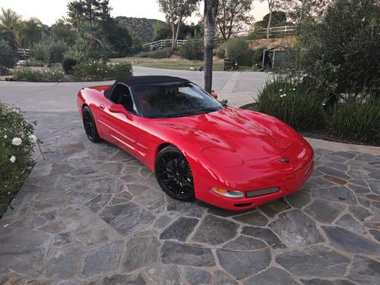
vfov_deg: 58.9
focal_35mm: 23
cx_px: 190
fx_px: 252
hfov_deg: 73.9
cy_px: 142
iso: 100
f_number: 1.7
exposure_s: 1/30
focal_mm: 6.3
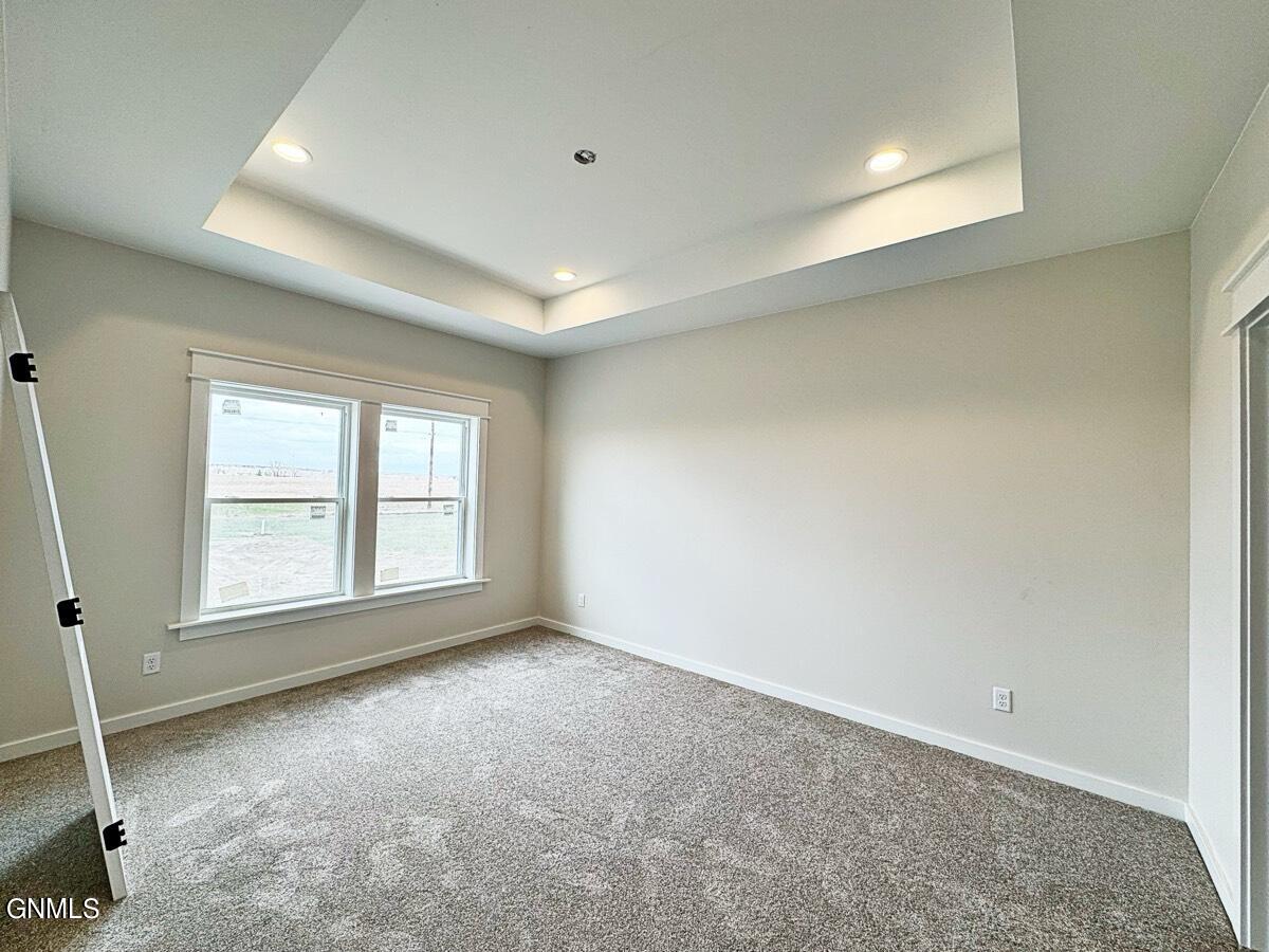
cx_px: 634
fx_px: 513
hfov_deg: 102.1
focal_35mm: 14
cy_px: 476
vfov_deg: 85.7
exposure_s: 1/120
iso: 40
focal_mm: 2.22
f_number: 2.2
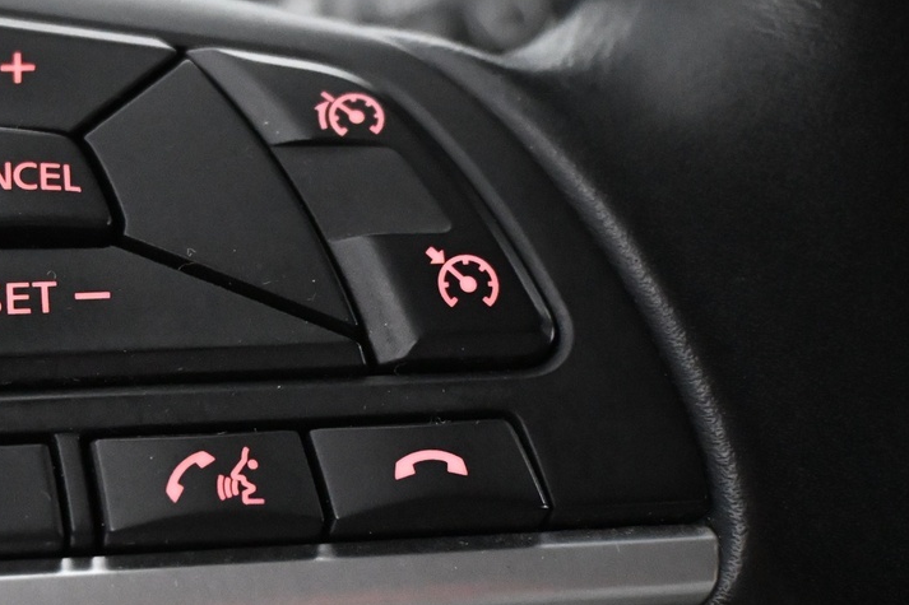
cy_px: 269
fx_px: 1893
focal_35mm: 75
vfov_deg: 18.2
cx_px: 138
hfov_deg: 26.3
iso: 7200
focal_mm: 22
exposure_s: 1/60
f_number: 4
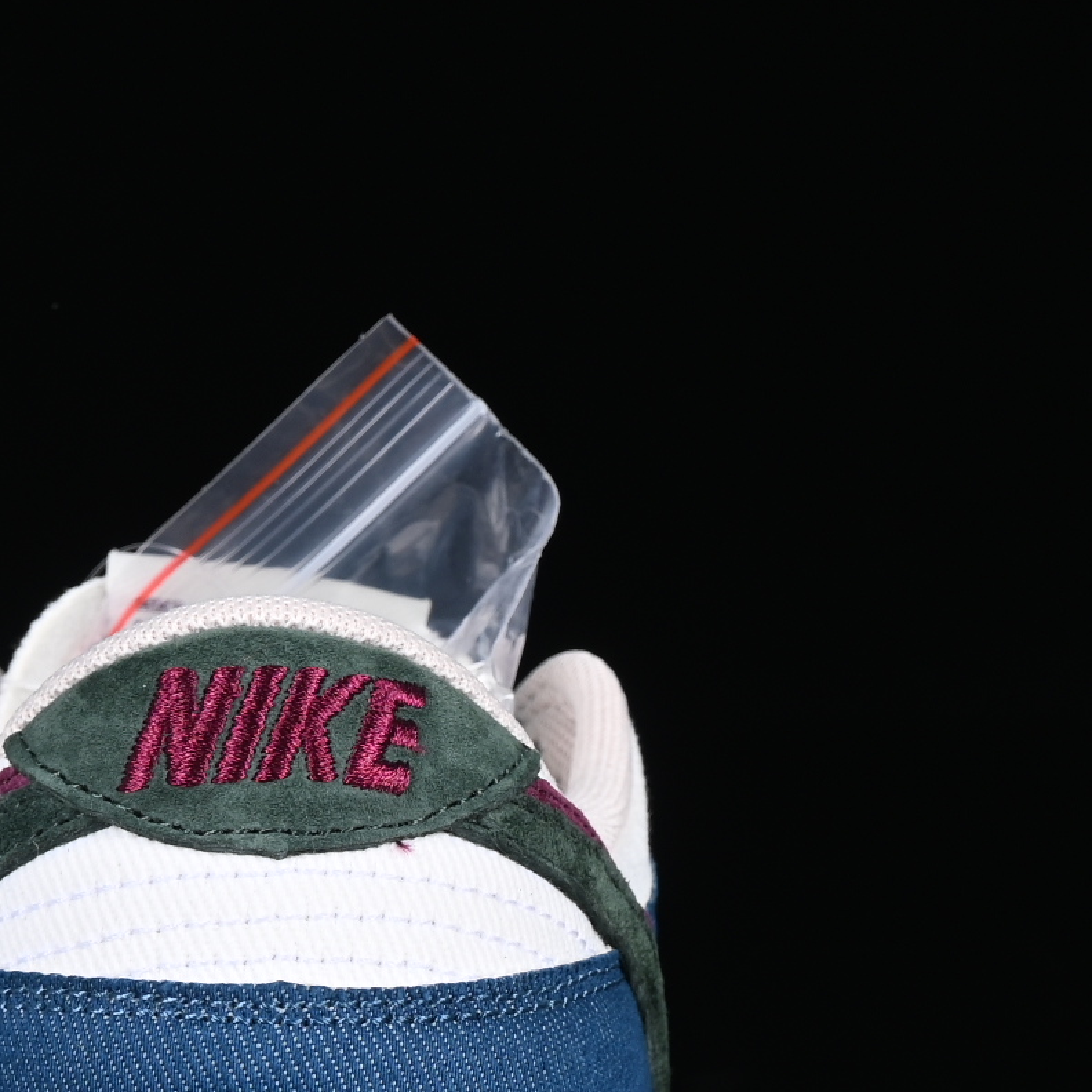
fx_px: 7995
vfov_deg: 7.8
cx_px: -143
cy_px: 742
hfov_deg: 7.8
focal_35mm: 224
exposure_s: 1/80
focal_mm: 50
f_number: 8
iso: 160
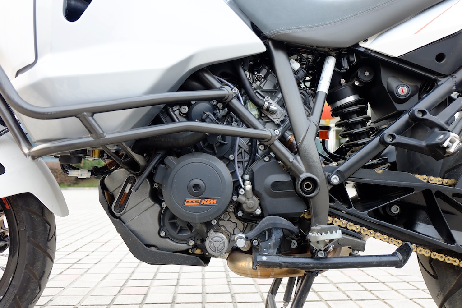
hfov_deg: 63.7
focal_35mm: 29
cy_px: 154
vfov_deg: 45.0
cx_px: 231
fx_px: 372
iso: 400
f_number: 3.8
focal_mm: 19.2
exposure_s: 1/60
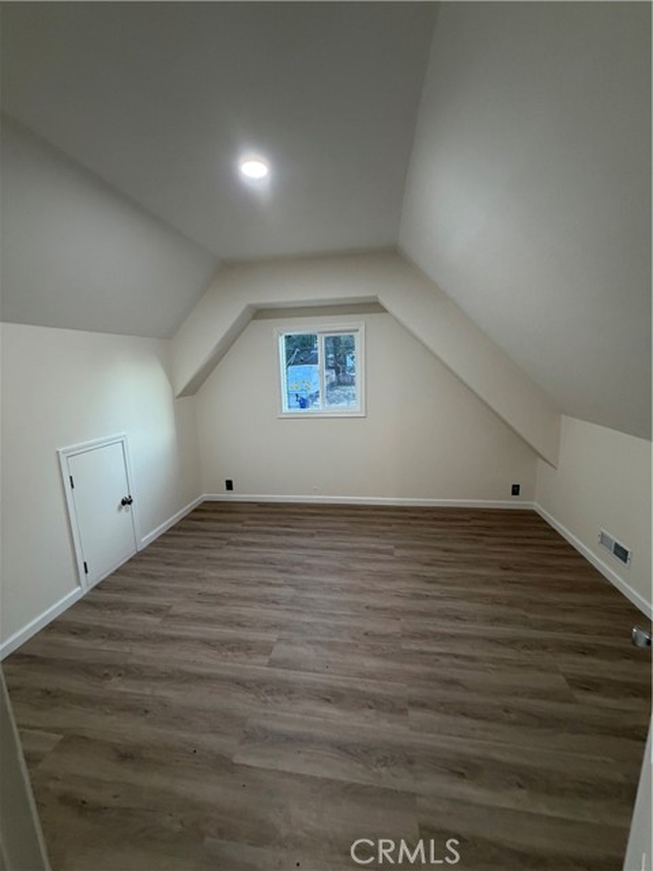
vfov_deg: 102.1
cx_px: 326
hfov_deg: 85.7
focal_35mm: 14
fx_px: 352
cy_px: 436
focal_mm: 2.22
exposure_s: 1/60
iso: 320
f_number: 2.2
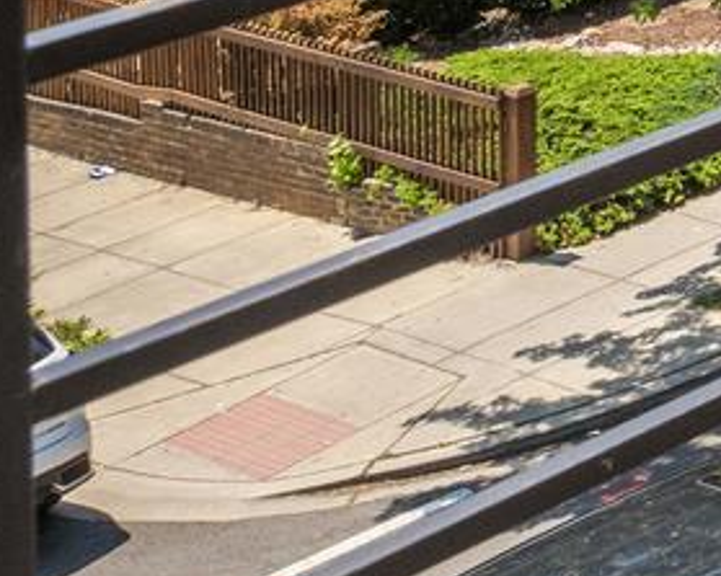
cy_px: -936
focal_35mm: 127
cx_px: 2297
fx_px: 2719
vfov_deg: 10.1
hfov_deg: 10.1
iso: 200
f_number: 9
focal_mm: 18.5
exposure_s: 1/500
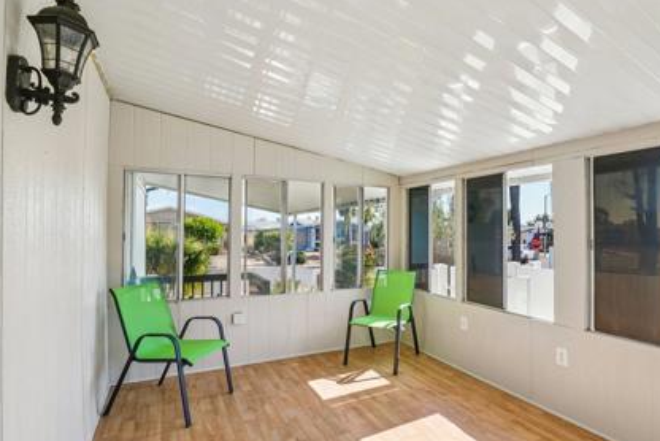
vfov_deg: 62.0
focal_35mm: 20
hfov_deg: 83.5
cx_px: 374
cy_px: 221
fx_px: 367
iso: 100
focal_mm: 13
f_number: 9
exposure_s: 1/50
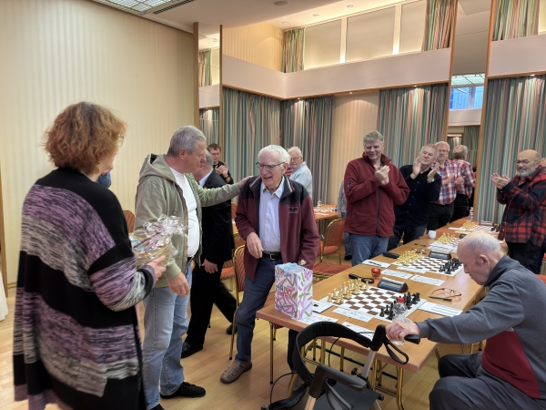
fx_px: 379
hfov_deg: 71.6
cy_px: 205
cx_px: 273
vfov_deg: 56.8
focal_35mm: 24
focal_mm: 6.76
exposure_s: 1/50
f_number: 1.78
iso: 200
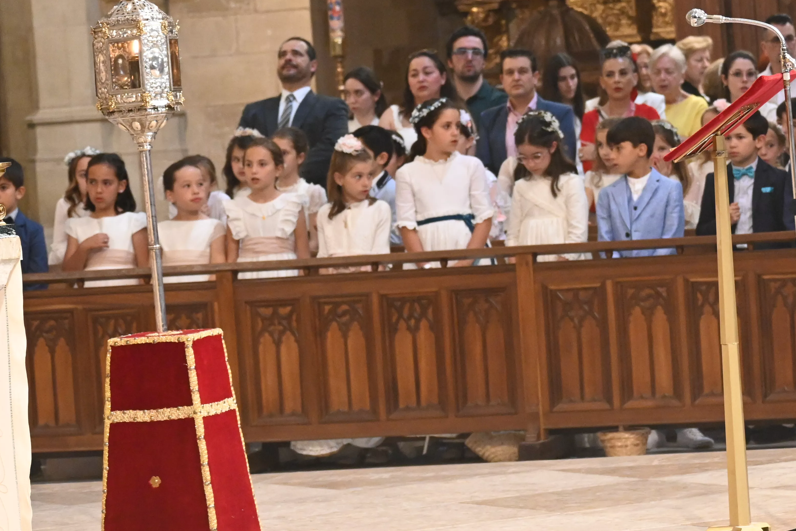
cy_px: 292
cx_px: 588
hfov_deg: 9.4
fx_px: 4842
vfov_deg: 6.3
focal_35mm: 219
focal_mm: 82
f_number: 5
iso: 3200
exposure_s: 1/50
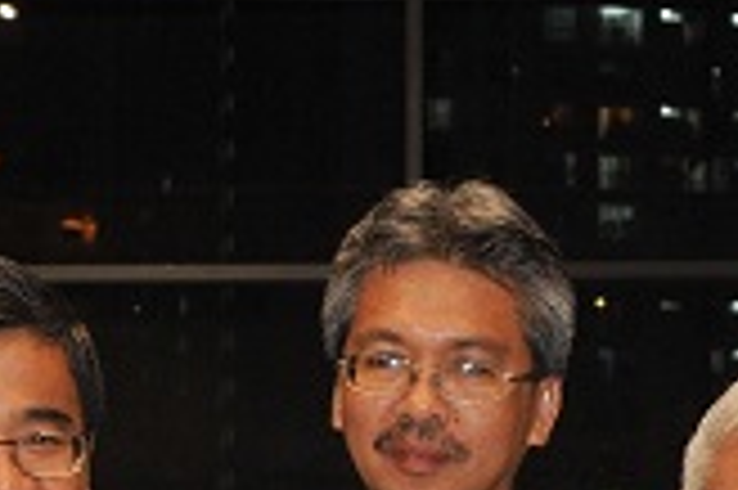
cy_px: 728
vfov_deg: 6.6
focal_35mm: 205
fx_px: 4198
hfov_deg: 10.0
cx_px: 346
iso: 2500
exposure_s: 1/80
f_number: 4.5
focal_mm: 42
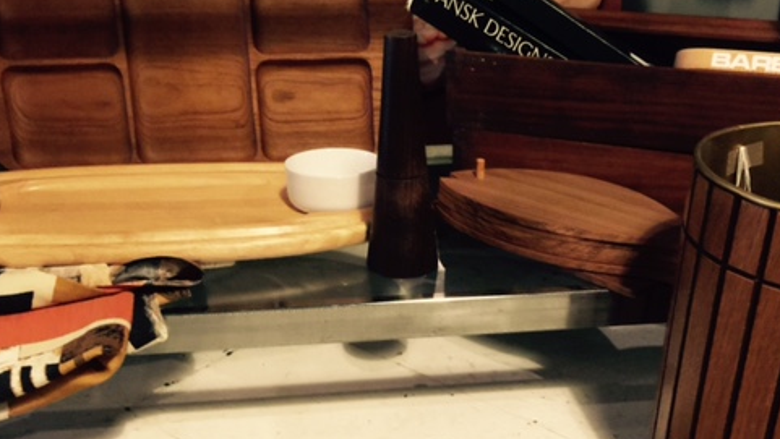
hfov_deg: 48.3
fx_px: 869
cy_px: 303
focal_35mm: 42
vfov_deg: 28.1
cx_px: 415
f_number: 2.2
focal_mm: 4.15
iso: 64
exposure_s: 1/4
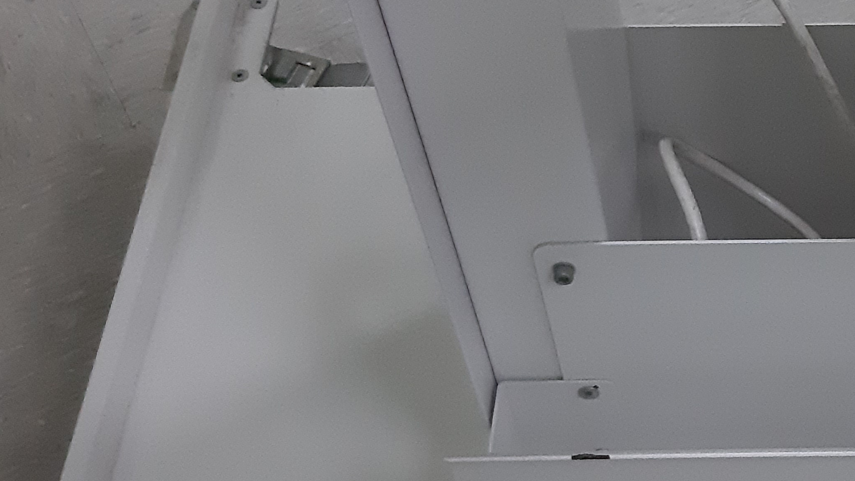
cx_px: 845
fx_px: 1859
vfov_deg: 14.7
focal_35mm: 82
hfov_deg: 24.7
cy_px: 234
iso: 500
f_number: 1.7
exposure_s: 1/60
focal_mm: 3.93
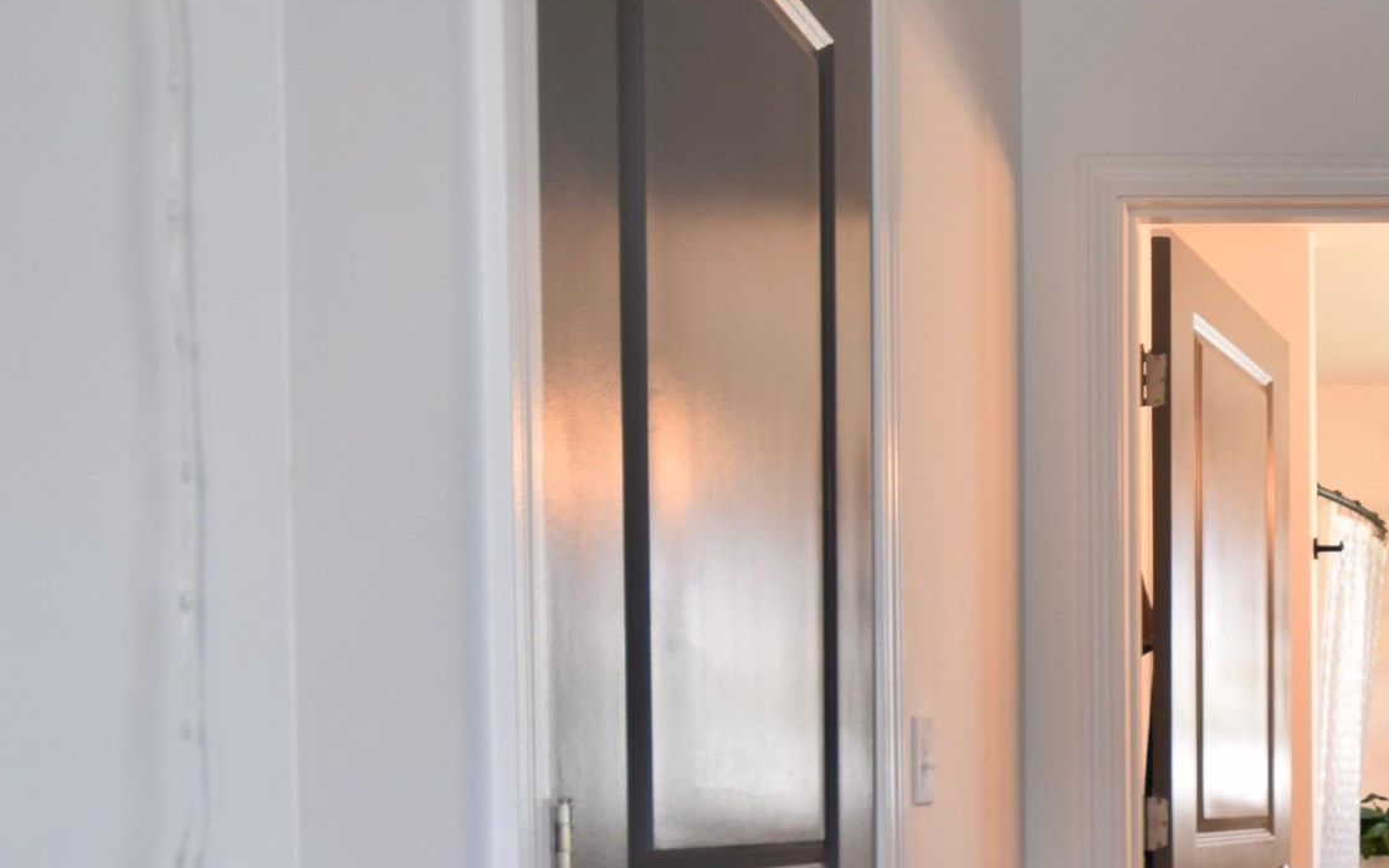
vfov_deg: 29.0
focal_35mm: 42
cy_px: 828
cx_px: 1501
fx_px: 1590
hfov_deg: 39.3
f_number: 6.3
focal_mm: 10
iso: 200
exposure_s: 1/15
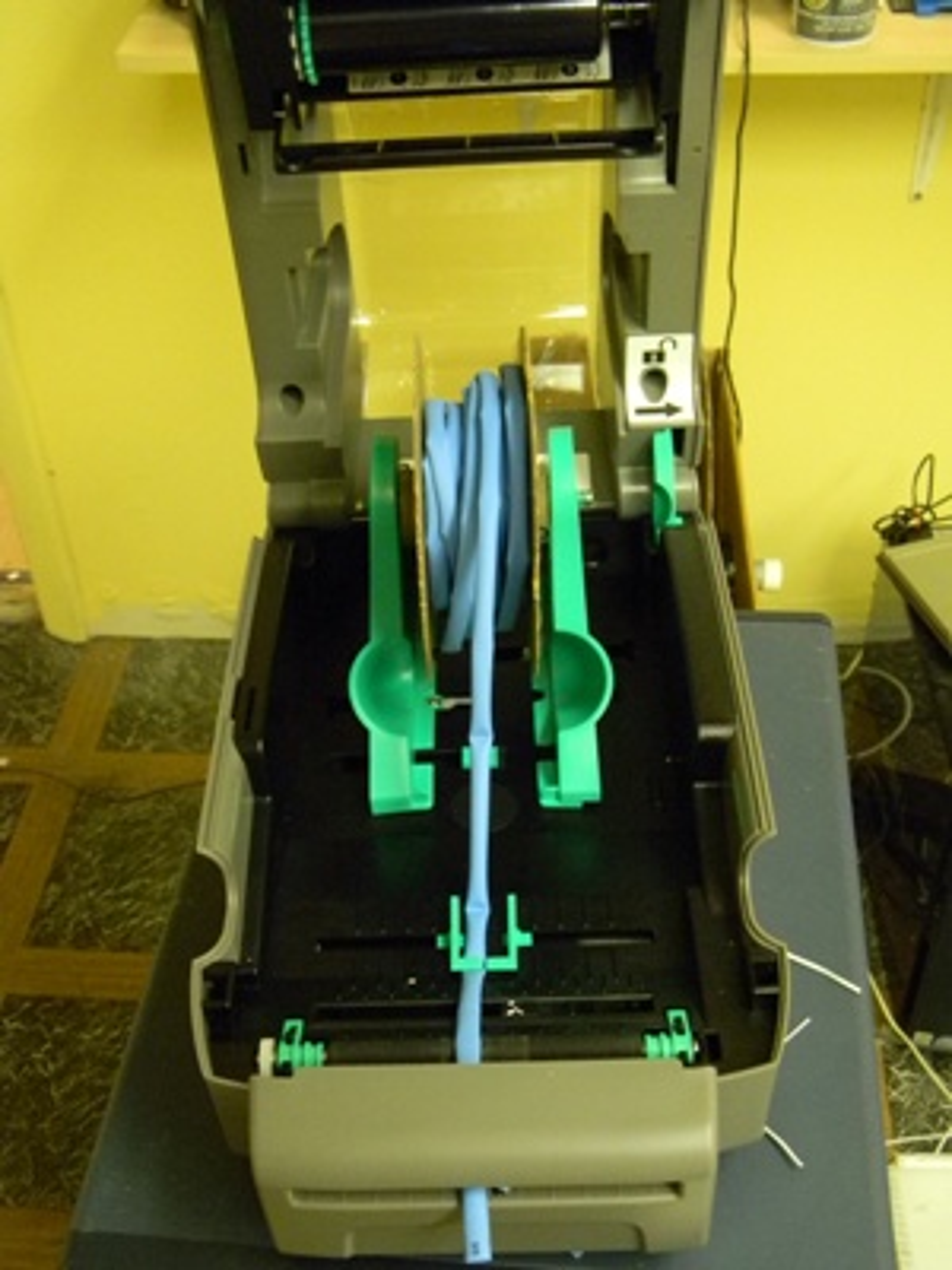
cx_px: 476
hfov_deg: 35.1
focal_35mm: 41
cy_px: 635
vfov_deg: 45.8
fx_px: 1503
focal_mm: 7.3
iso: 800
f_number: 3.8
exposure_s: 1/23.3
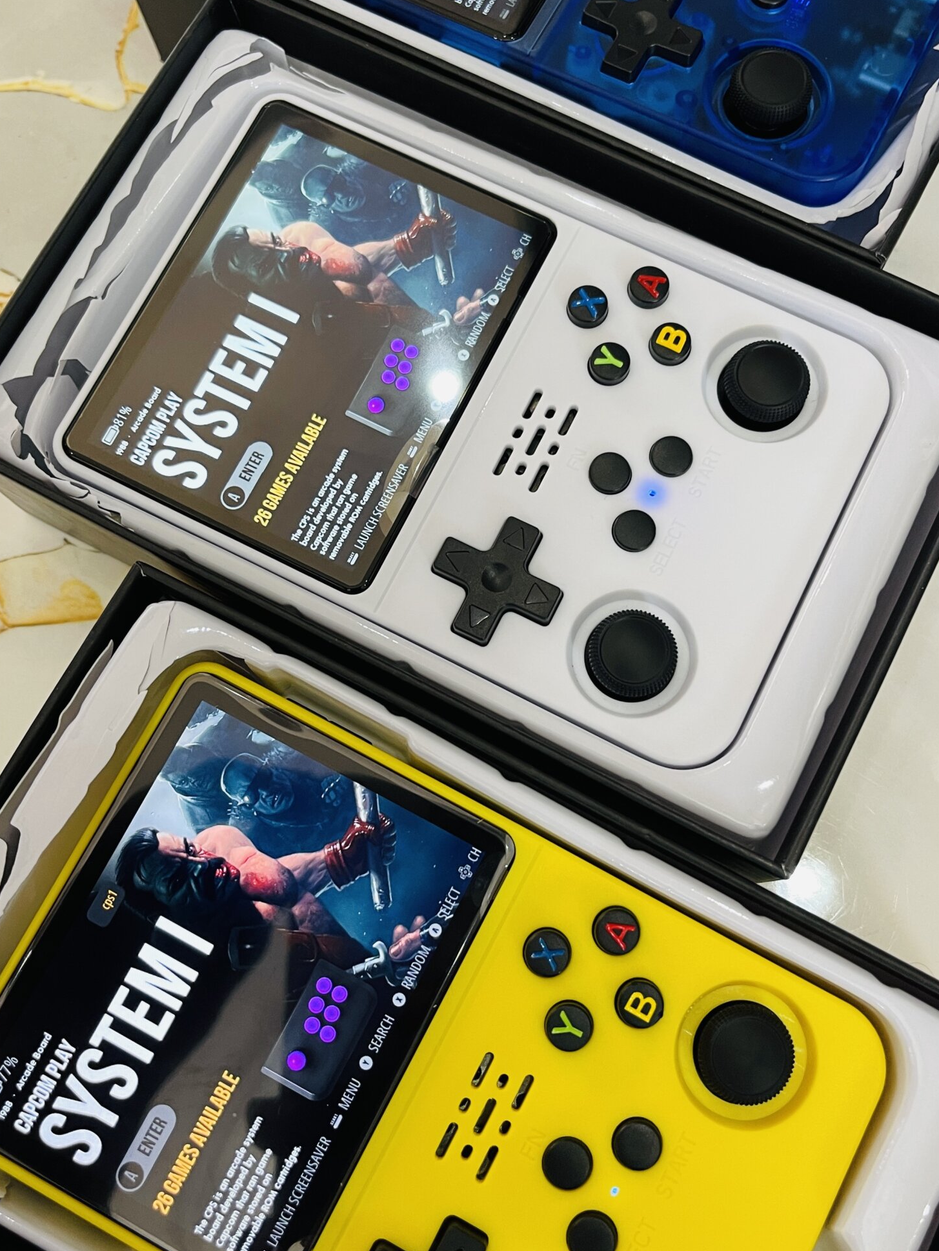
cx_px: 487
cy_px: 595
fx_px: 1193
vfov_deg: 55.3
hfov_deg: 43.0
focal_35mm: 33
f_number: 1.6
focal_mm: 5.1
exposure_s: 1/63
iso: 125
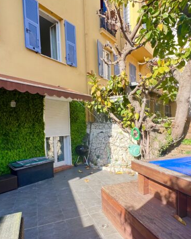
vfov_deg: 77.4
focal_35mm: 21
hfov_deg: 65.5
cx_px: 100
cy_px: 133
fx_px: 148
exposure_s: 1/358
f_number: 1.8
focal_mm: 1.57
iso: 32
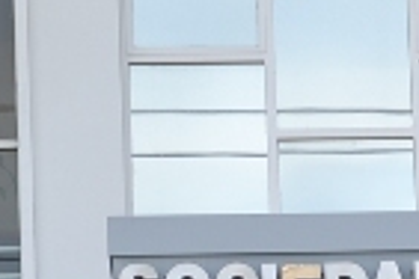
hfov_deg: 7.8
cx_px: 695
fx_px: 2979
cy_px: 441
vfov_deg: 5.3
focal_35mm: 256
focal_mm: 30
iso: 100
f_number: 6.3
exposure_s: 1/160
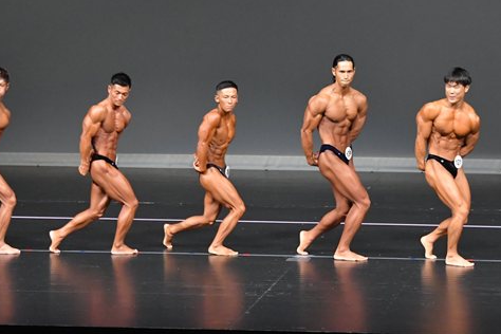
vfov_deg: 5.6
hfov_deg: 8.4
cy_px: 117
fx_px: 3409
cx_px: 257
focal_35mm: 245
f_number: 5.6
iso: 5000
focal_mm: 100
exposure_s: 1/400
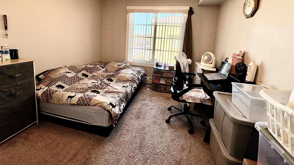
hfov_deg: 99.3
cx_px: 142
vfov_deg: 65.4
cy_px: 55
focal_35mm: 16
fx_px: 125
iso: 64
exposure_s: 1/223
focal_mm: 2.22
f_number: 2.2
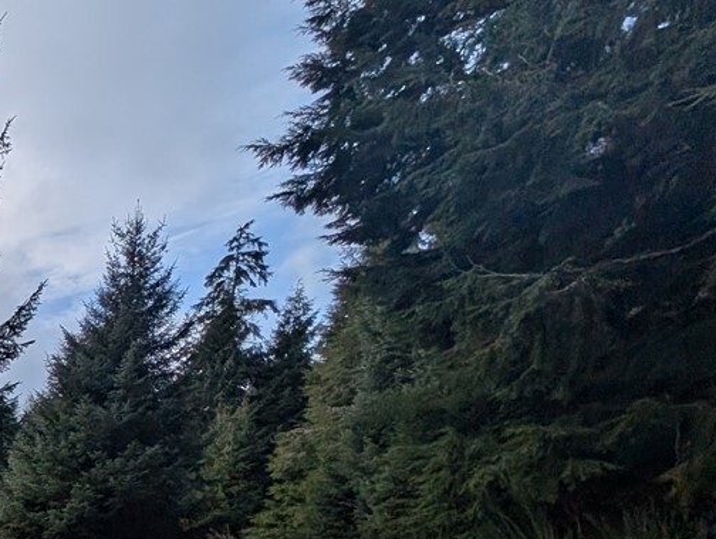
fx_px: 787
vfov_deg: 32.2
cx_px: -406
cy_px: 626
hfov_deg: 27.7
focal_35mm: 38
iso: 29
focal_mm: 2.23
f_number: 1.95
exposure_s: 1/1773
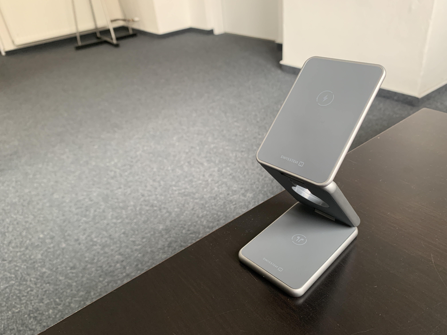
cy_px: 168
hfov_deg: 67.3
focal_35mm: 26
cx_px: 224
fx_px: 336
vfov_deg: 53.1
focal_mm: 4.25
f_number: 1.8
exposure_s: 1/60
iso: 250
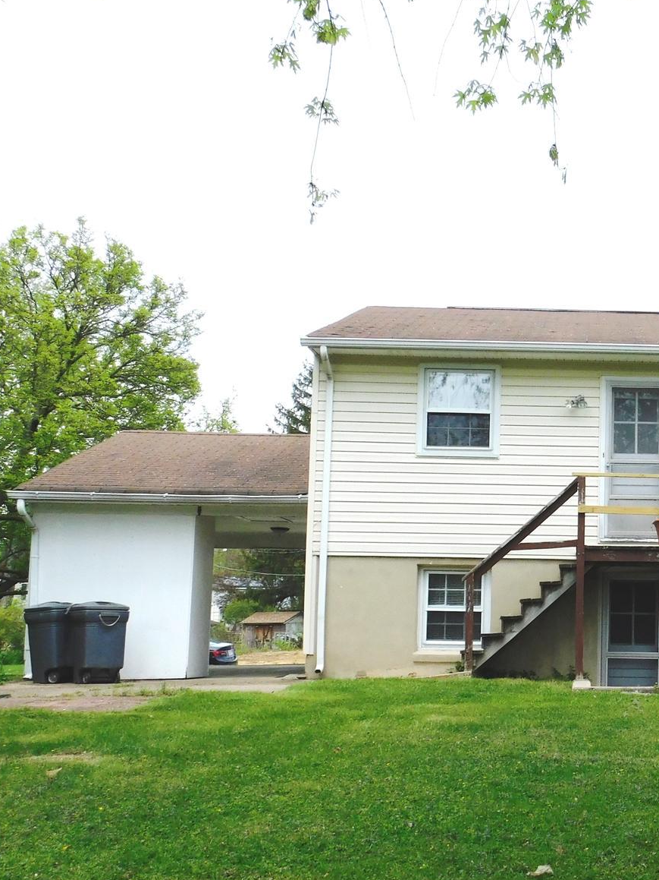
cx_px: 681
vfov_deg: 36.1
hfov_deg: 25.9
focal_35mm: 53
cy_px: 499
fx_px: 1346
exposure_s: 1/1000
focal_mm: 5.3
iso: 125
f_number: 3.2
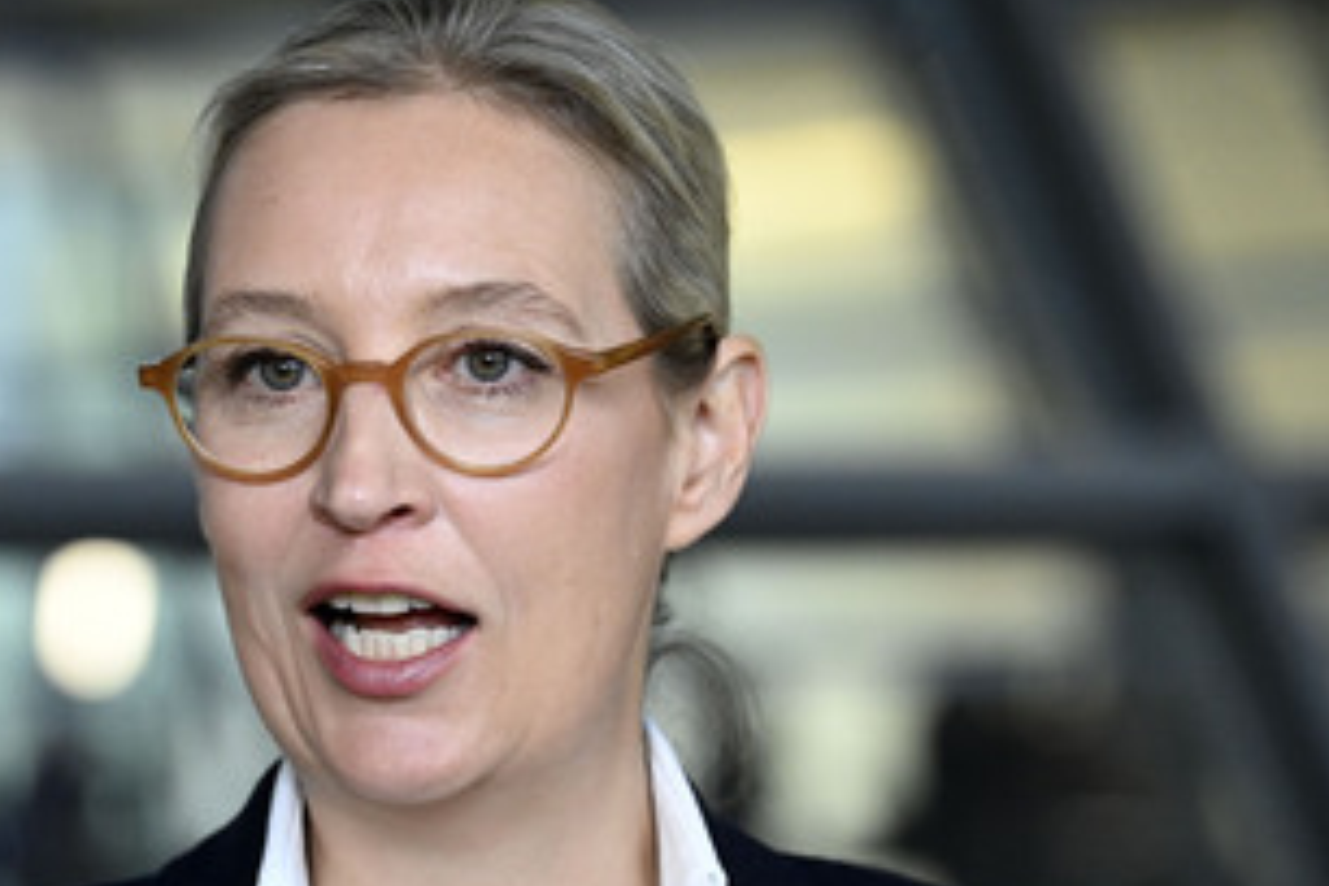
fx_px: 7346
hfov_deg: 10.3
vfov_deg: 6.9
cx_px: 432
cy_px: 547
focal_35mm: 199
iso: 8000
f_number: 4
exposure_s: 1/400
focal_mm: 135
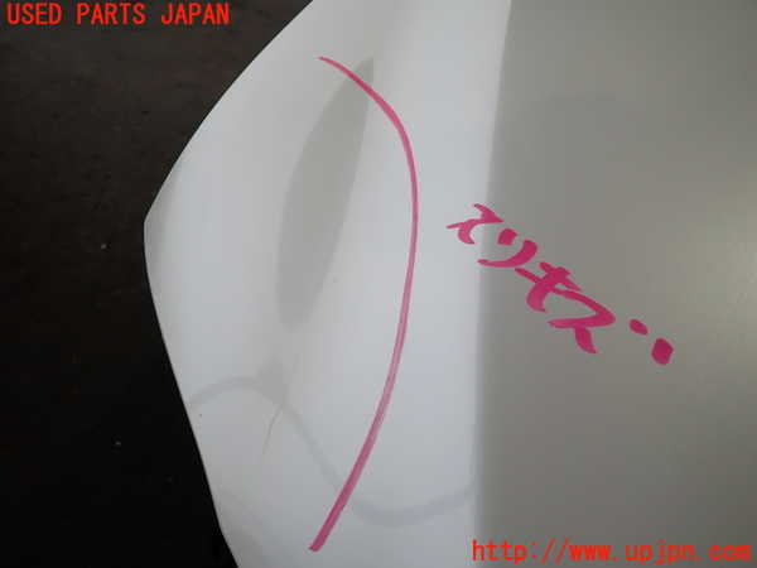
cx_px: 378
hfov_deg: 69.4
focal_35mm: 25
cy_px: 284
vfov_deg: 54.9
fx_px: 547
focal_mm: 4.5
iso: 100
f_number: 2
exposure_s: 1/125
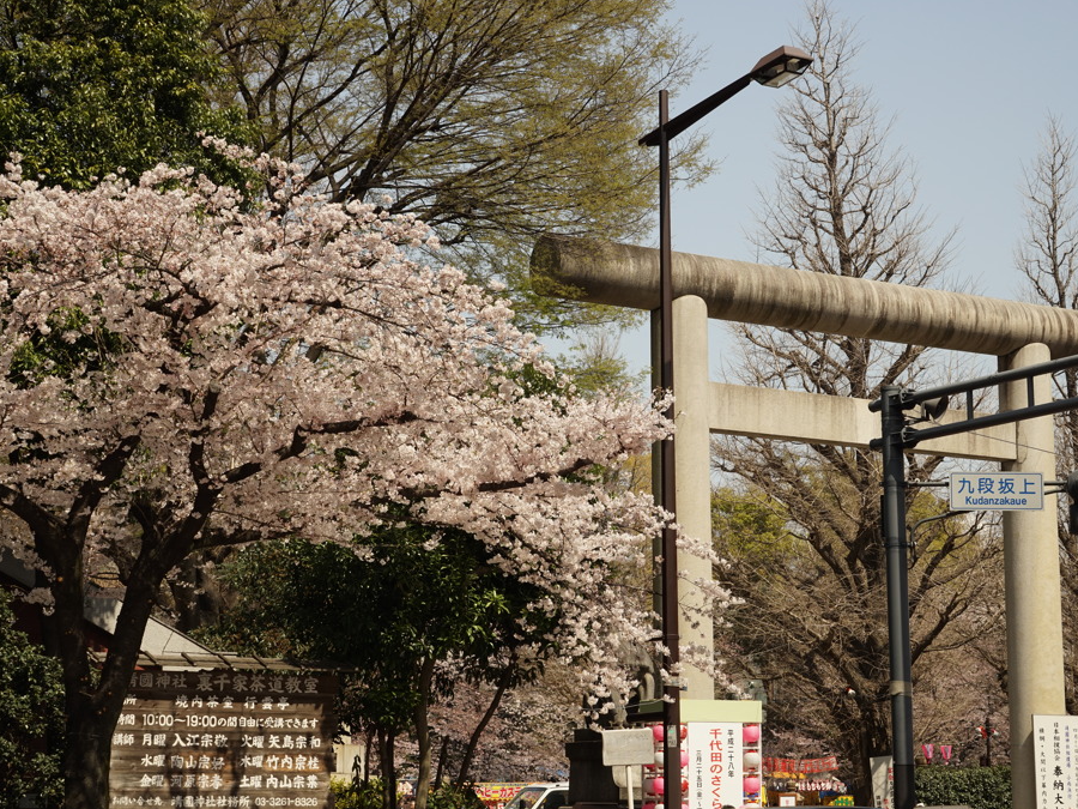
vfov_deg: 21.0
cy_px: 402
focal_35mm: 70
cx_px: 582
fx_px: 2180
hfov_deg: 27.8
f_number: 10
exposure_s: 1/125
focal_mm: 64
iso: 200
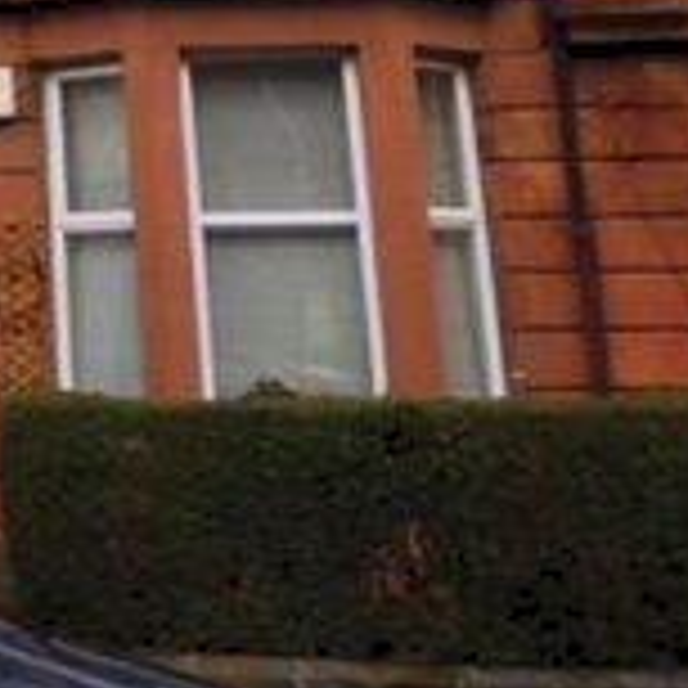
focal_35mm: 97
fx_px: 2181
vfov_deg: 16.4
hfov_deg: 15.1
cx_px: -625
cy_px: -326
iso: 100
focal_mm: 4.3
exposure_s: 1/320
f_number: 2.8
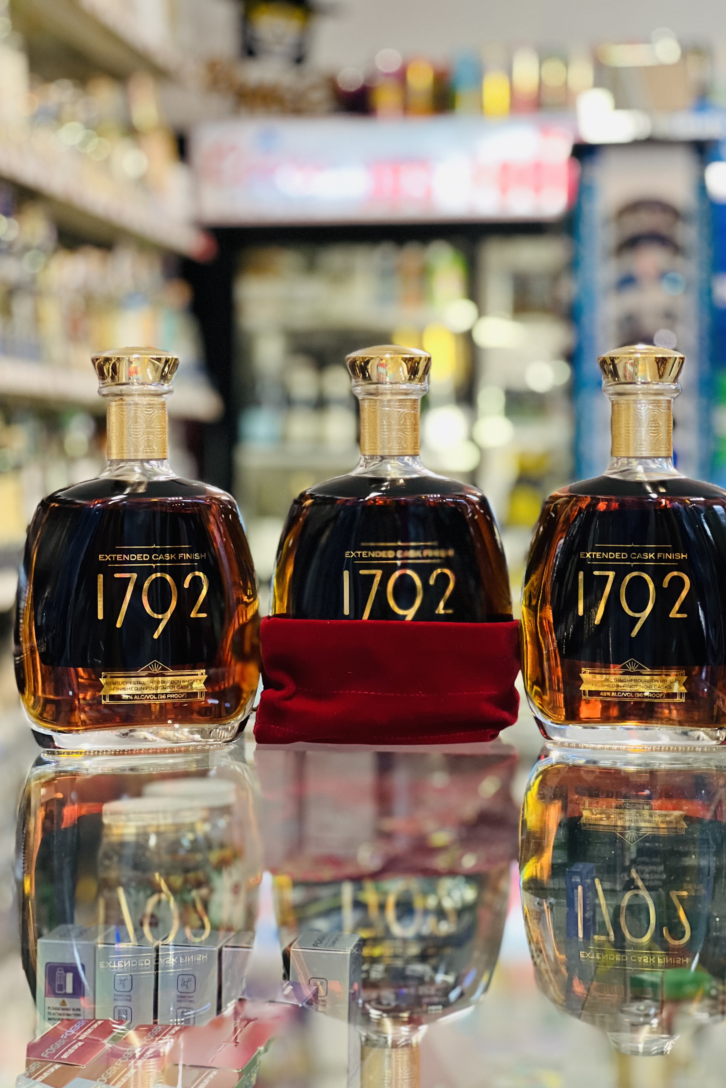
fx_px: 2450
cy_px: 547
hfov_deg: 16.9
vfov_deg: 25.1
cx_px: 406
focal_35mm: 81
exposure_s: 1/40
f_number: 2.8
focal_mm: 9
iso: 320
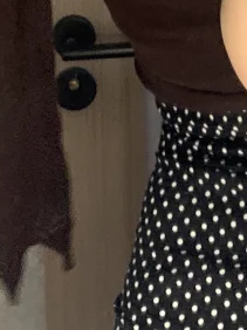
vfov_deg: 13.1
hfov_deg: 11.1
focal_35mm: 133
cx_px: 229
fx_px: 1267
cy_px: -307
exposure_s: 1/30
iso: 500
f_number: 1.8
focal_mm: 4.25
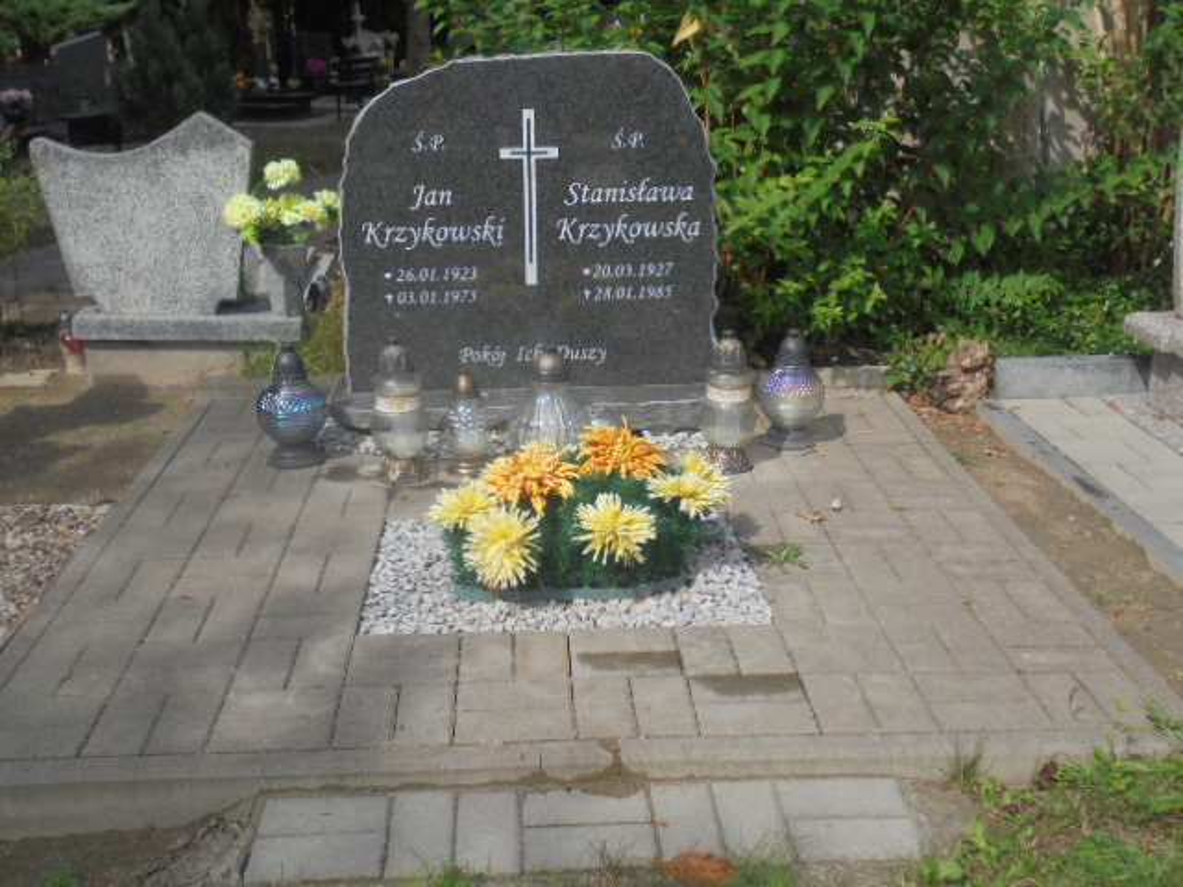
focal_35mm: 38
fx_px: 1299
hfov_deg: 49.0
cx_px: 592
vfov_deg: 37.7
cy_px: 444
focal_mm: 6.9
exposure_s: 1/500
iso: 100
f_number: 4.2
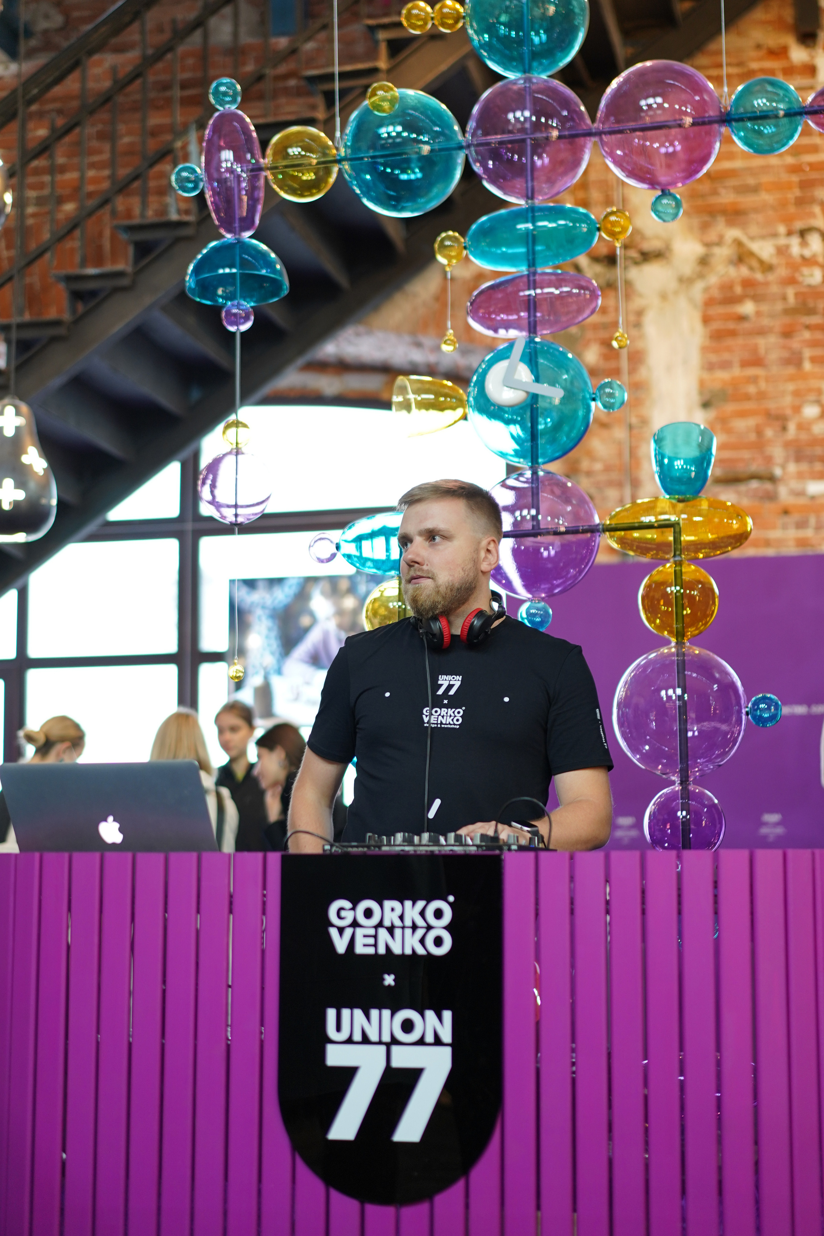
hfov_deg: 24.6
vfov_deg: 36.2
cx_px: 412
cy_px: 618
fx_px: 1888
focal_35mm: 55
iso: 400
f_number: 2
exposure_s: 1/80
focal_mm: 55
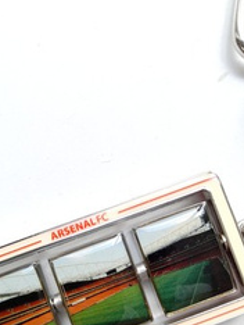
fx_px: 347
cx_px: 111
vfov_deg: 49.3
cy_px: 216
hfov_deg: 38.7
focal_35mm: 37
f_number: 2
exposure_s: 1/50
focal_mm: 4.6
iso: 20
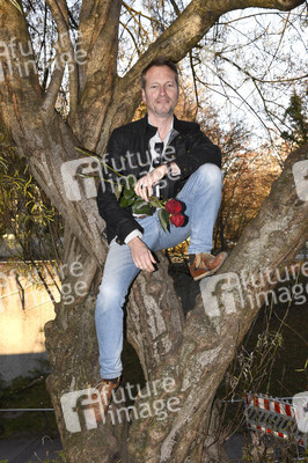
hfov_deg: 28.0
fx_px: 617
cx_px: 154
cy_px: 232
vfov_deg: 41.1
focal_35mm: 48
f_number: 8
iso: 320
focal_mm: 48
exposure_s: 1/125
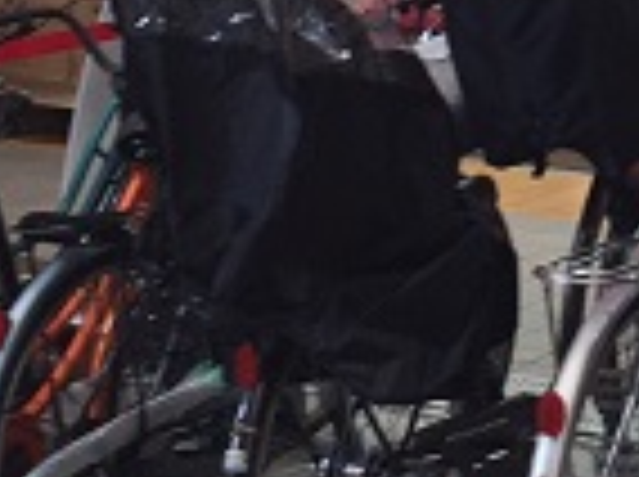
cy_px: -320
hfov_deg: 14.7
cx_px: 716
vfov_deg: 10.7
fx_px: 2414
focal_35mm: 131
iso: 50
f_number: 2.2
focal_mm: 4.15
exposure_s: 1/120
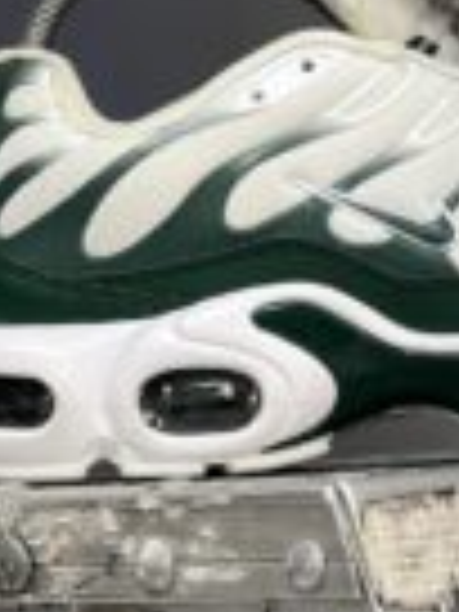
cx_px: 558
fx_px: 4332
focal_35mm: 245
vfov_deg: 8.1
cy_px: 216
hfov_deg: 6.0
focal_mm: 9
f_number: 2.8
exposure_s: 1/40
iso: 200
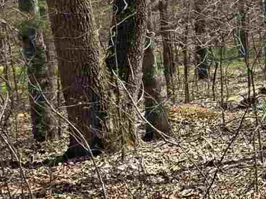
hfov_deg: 11.1
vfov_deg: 9.9
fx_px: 1152
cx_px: 633
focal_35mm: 150
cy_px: 57
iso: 80
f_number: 1.7
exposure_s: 1/2635
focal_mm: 6.3
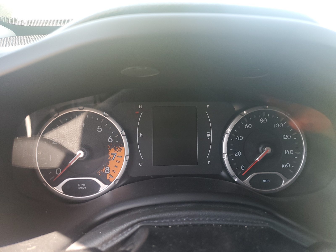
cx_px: 168
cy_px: 126
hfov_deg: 67.3
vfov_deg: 53.1
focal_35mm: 26
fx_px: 252
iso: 75
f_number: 1.5
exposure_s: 1/120
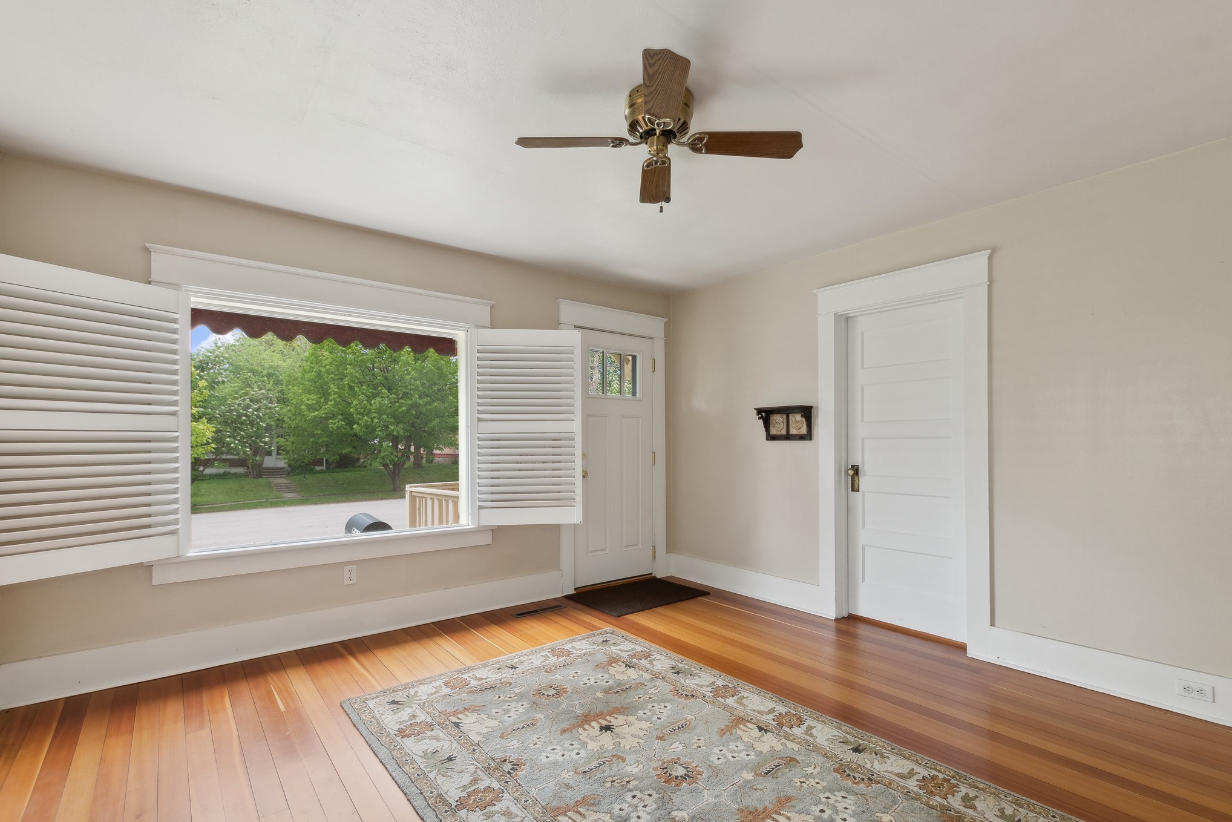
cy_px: 426
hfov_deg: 96.7
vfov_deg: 73.7
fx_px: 548
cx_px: 618
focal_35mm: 16
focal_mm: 10
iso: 200
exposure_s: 1/30
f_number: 6.3
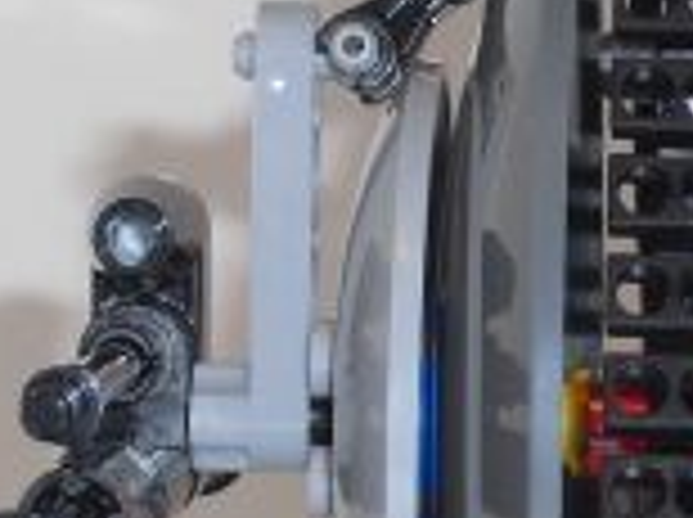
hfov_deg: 6.4
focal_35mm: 308
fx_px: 6156
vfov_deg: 4.8
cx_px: 842
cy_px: 477
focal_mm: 13.1
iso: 100
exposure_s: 1/60
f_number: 4.6
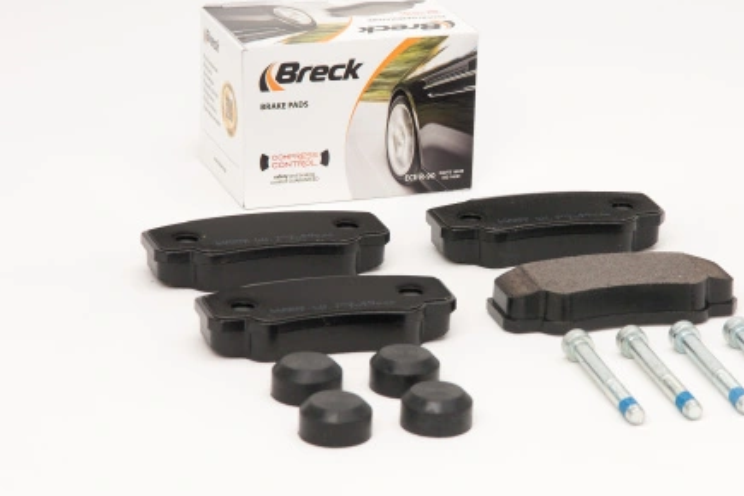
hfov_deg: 16.5
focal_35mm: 124
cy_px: 231
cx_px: 499
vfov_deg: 11.1
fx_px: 2562
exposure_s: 1/200
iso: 100
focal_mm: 60
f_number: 11
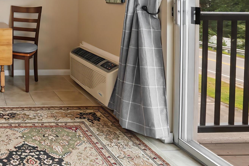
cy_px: -2
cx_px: -36
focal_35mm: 35
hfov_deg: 41.2
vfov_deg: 34.3
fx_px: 242
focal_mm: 10
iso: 500
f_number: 9
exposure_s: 1/10
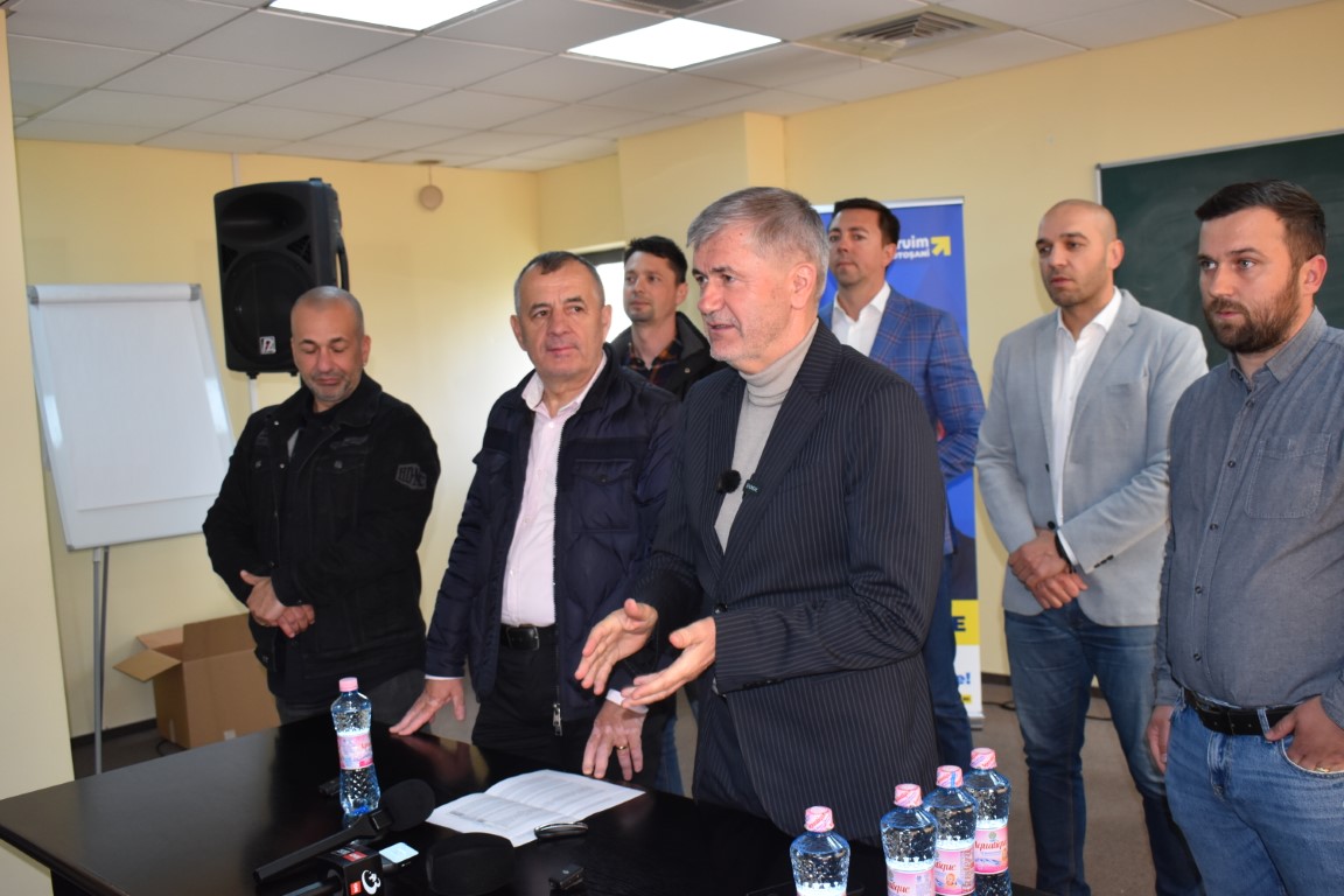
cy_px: 448
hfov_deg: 55.1
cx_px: 672
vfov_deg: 38.4
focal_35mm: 34
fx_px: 1288
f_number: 5
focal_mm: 23
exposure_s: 1/100
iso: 800
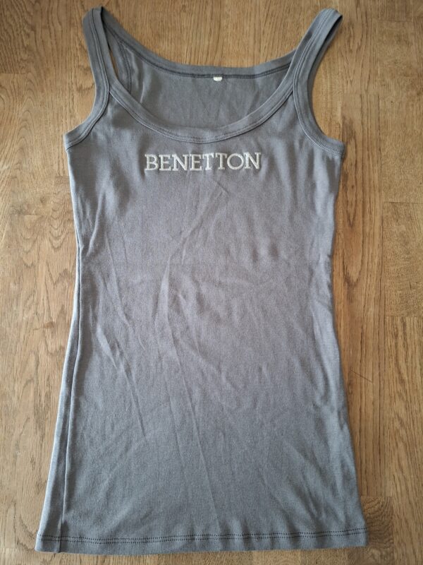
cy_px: 282
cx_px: 212
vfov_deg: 73.9
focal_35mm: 23
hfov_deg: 58.9
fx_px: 375
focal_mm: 5.54
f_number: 1.8
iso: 250
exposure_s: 1/33
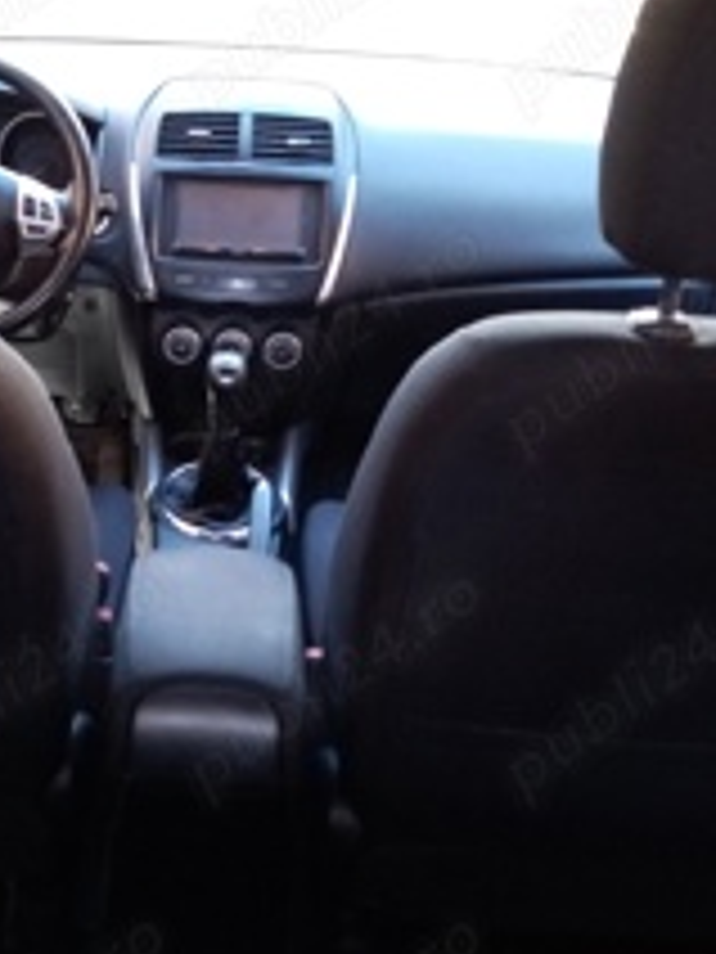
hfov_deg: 29.2
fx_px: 1351
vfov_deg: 38.8
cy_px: 414
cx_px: 176
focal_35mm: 49
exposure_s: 1/33.3
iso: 248
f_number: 1.8
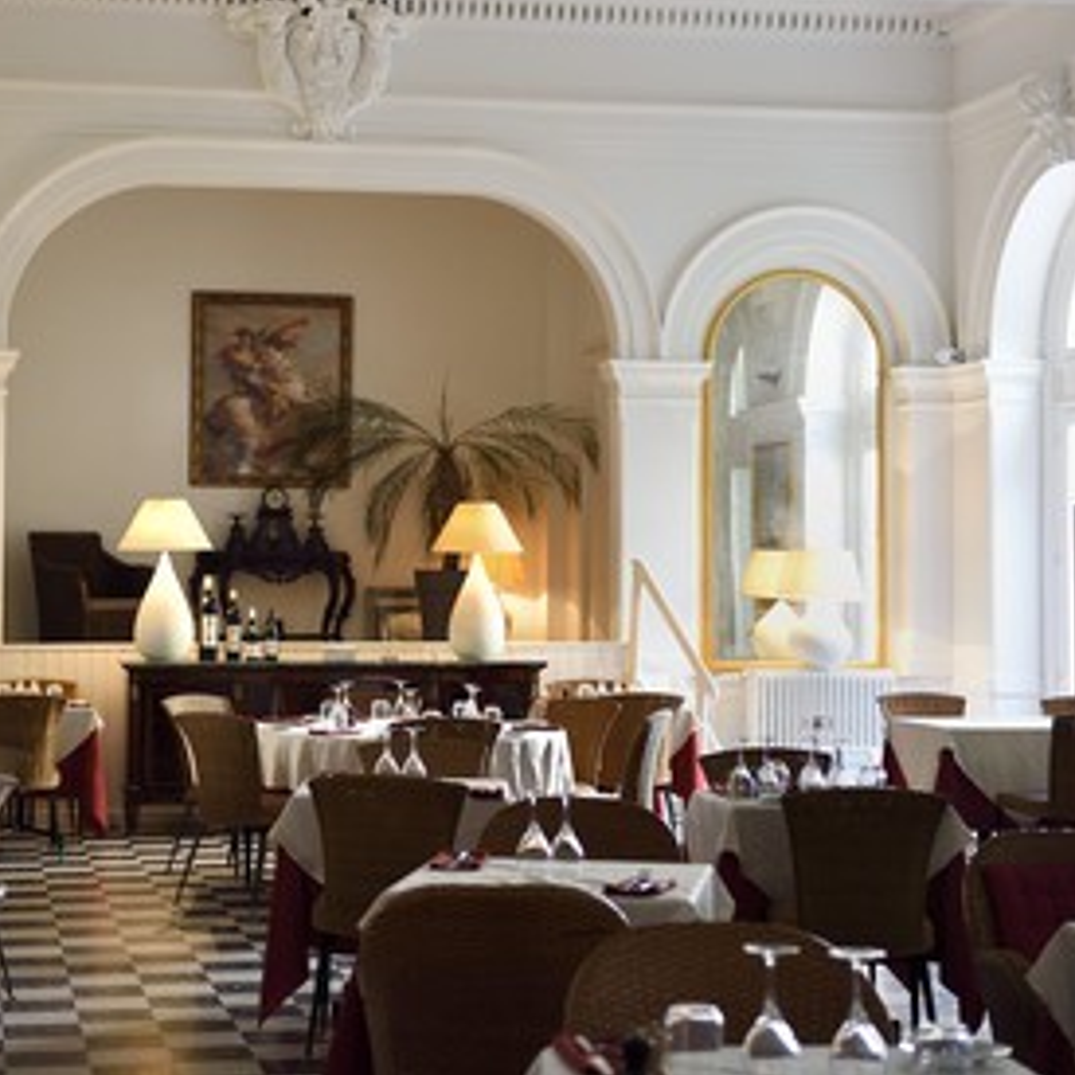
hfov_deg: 26.4
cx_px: 430
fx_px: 2284
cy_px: 536
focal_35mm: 65
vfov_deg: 26.5
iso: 1250
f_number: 3.2
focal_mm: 50
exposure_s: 1/80
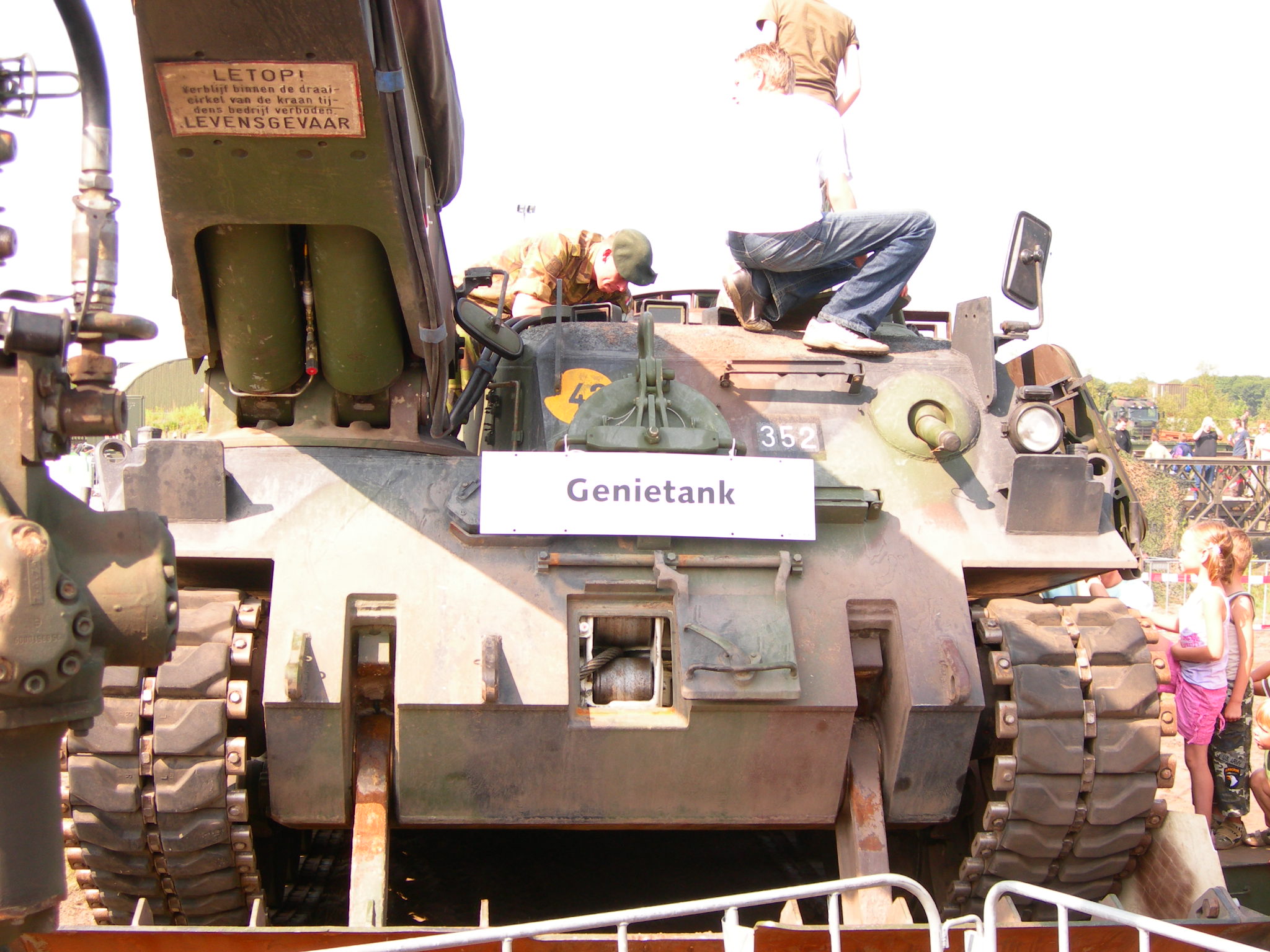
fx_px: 1871
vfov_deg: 28.6
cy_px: 476
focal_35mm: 51
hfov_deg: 37.5
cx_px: 635
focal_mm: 10.6
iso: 50
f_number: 3.2
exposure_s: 1/171
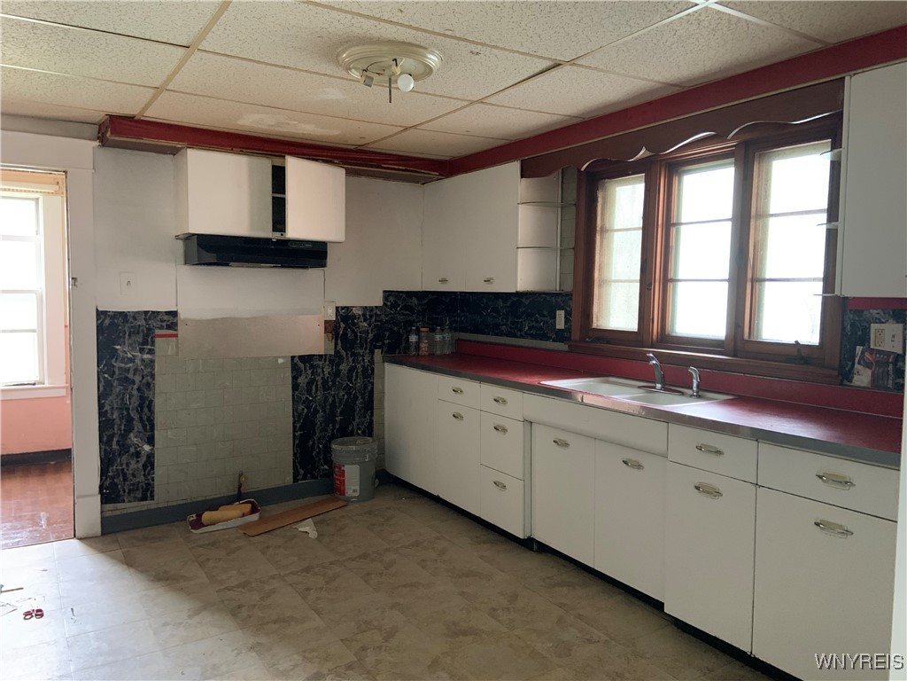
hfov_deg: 67.3
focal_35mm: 26
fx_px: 681
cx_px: 454
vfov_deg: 53.1
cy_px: 340
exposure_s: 1/32
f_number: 1.8
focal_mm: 4.25
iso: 400
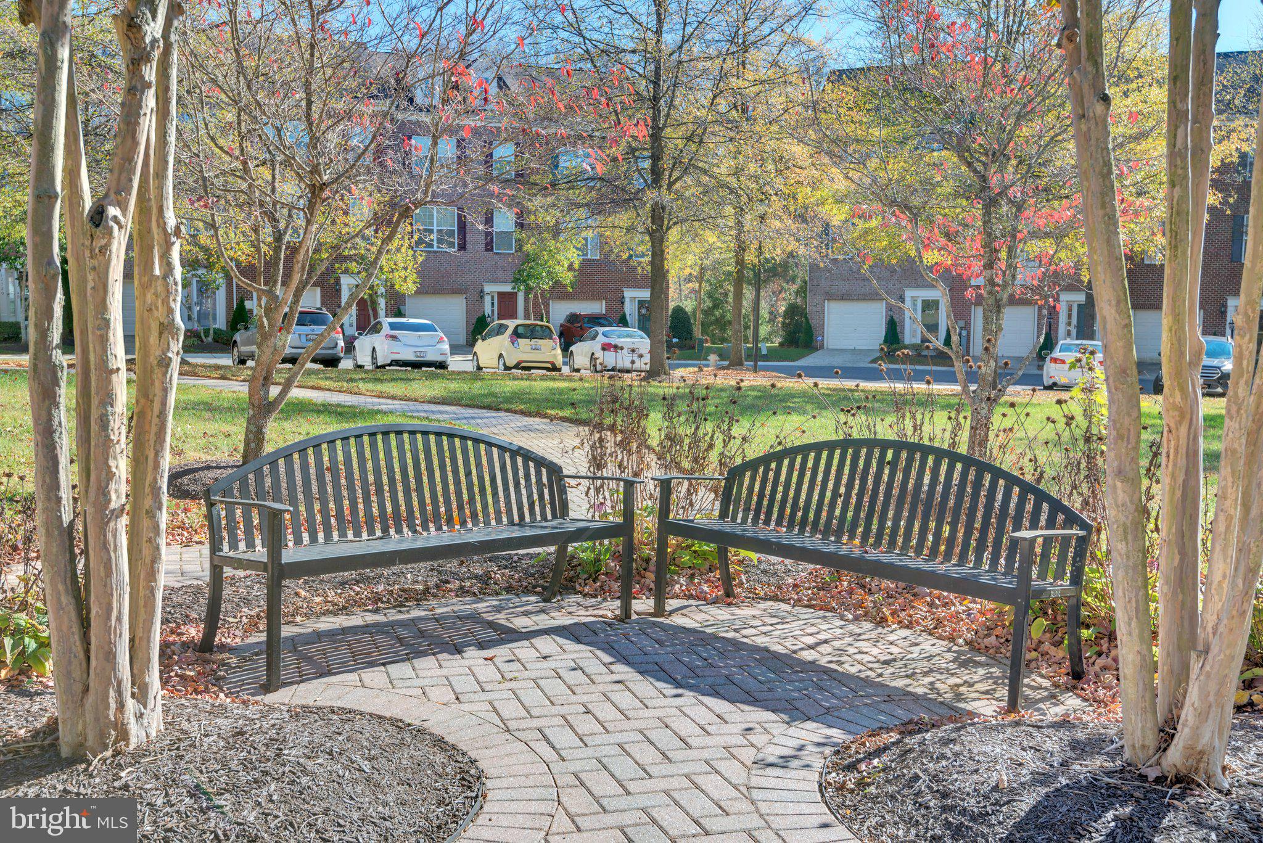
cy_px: 422
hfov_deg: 58.7
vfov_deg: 41.1
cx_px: 632
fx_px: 1123
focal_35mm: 32
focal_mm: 32
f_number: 8
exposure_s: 1/80
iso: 125
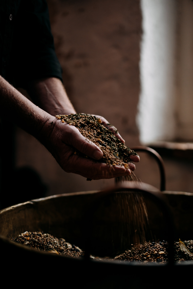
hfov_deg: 24.6
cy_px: 144
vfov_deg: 36.2
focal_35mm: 55
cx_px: 96
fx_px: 442
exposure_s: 1/60
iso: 400
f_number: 1.8
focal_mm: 55
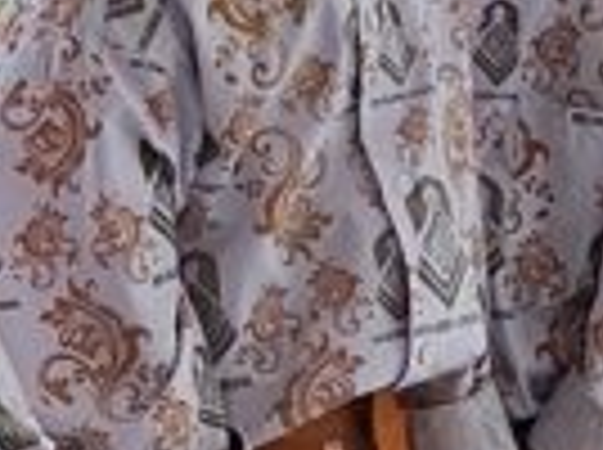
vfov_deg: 8.4
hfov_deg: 11.2
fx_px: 3060
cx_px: 212
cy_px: 140
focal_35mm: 176
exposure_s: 1/329
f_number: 1.8
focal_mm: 5.54
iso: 40
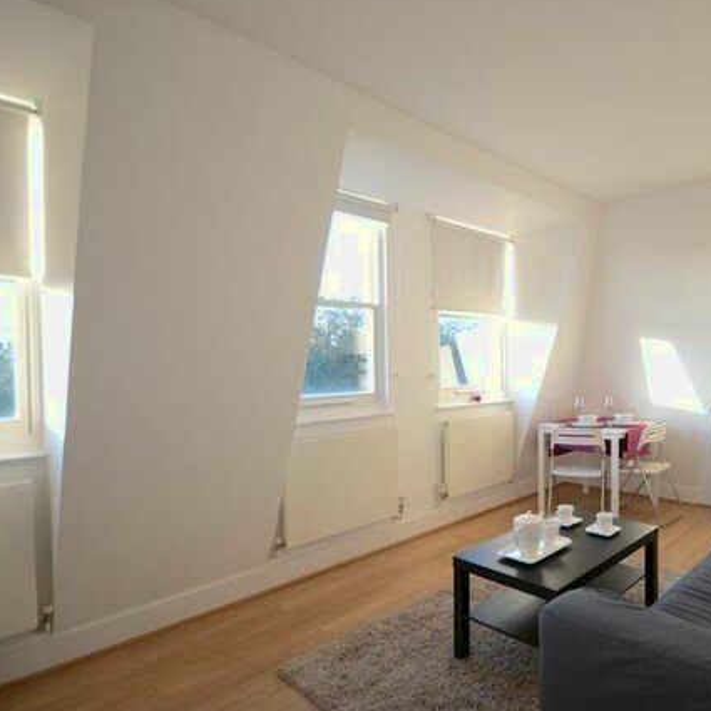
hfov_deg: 67.8
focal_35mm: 21
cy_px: 352
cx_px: 529
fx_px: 488
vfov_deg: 72.1
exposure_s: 1/100
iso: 450
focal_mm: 10
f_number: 4
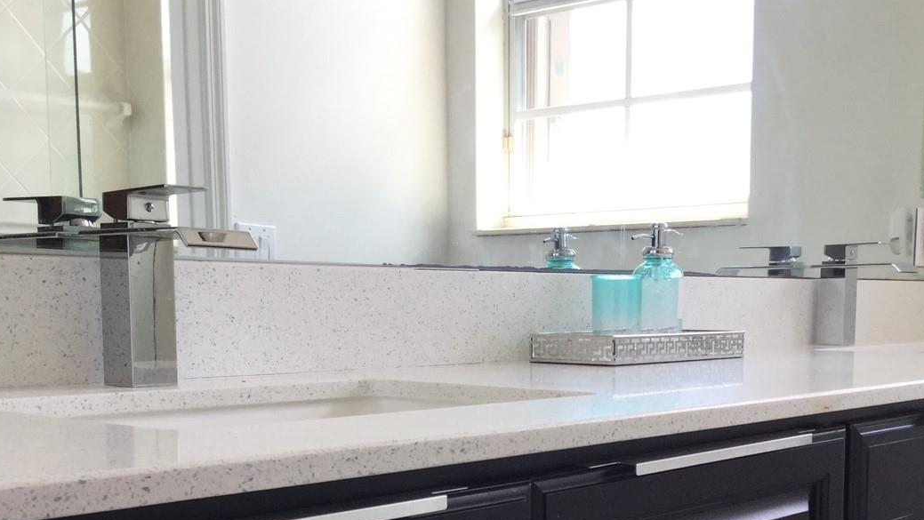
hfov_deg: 39.8
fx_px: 1274
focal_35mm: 52
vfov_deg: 22.6
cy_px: 460
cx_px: 501
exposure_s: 1/120
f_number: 2.4
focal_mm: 3.3
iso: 40
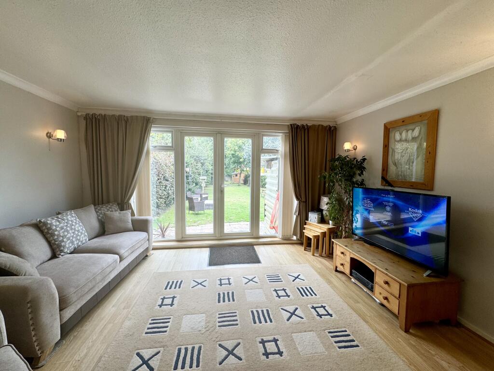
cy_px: 186
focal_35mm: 14
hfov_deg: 102.1
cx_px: 247
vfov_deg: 85.7
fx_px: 200
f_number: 2.2
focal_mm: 2.22
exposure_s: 1/110
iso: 40
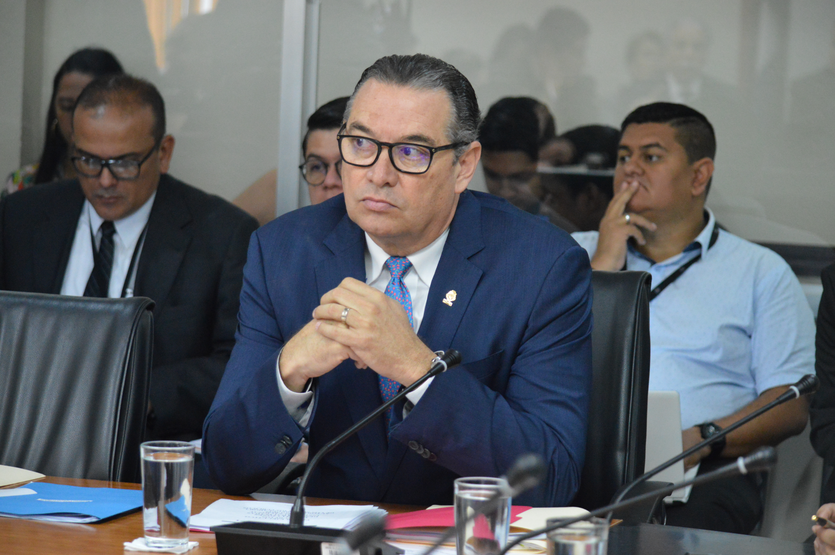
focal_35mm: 147
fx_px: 3407
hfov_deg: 14.0
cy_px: 278
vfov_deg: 9.3
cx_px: 418
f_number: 4.5
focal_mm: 98
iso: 3200
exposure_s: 1/60
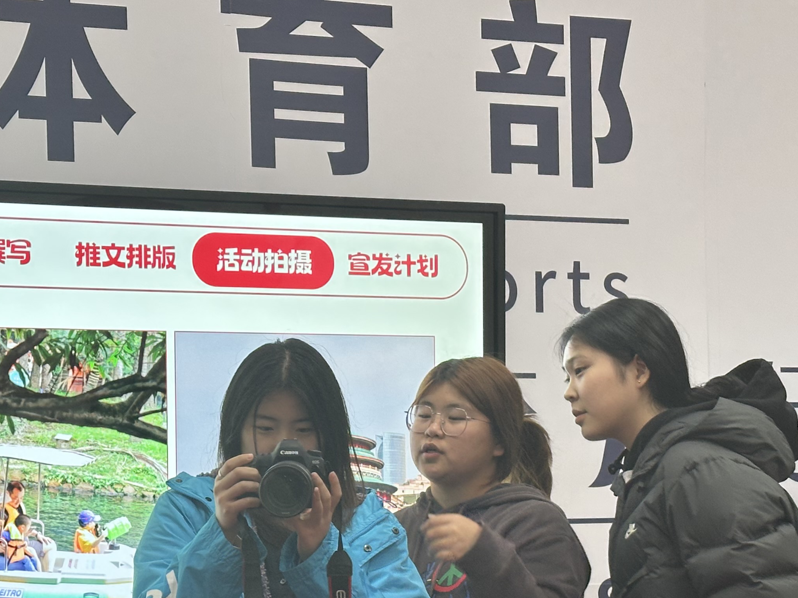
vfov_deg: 15.4
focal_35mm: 95
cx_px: 297
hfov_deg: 20.6
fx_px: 2190
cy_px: 503
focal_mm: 6.86
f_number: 1.78
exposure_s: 1/50
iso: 50
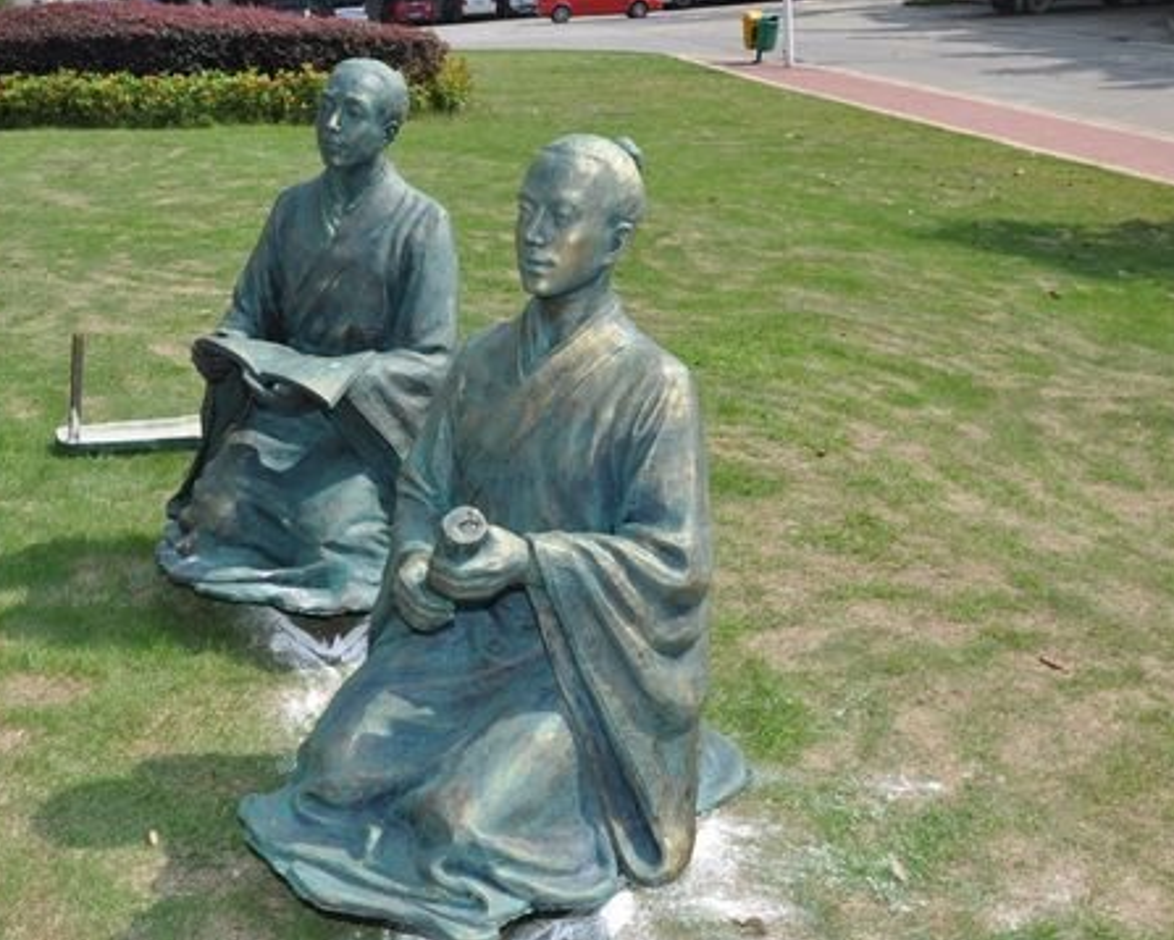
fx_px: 1378
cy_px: 457
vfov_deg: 37.7
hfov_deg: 46.0
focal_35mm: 40
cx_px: 499
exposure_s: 1/200
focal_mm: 21
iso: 250
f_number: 13
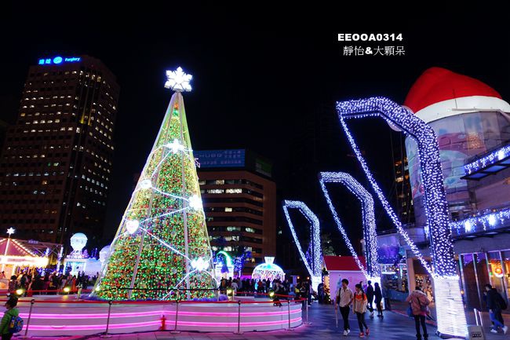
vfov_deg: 53.1
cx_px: 255
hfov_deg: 73.8
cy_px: 170
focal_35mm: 24
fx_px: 340
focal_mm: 8.8
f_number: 1.8
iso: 200
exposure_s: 1/30
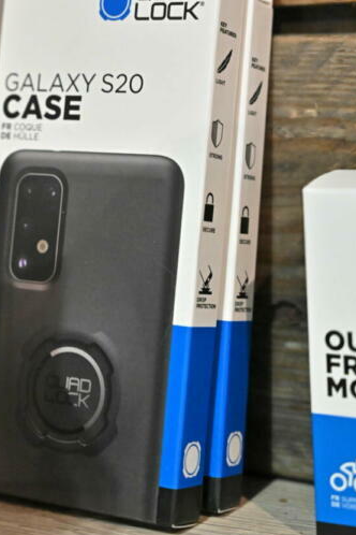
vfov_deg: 22.2
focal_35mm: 91
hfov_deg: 15.0
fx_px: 1350
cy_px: 155
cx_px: 110
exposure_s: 1/80
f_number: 4
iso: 9000
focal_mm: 63
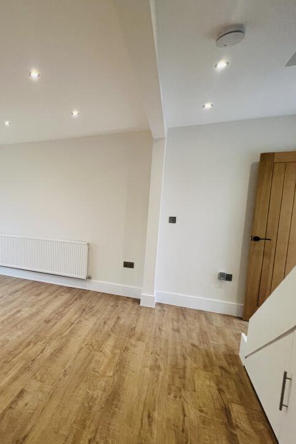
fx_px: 234
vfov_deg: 86.9
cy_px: 228
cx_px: 50
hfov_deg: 58.4
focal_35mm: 19
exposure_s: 1/100
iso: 125
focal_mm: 1.57
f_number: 1.8
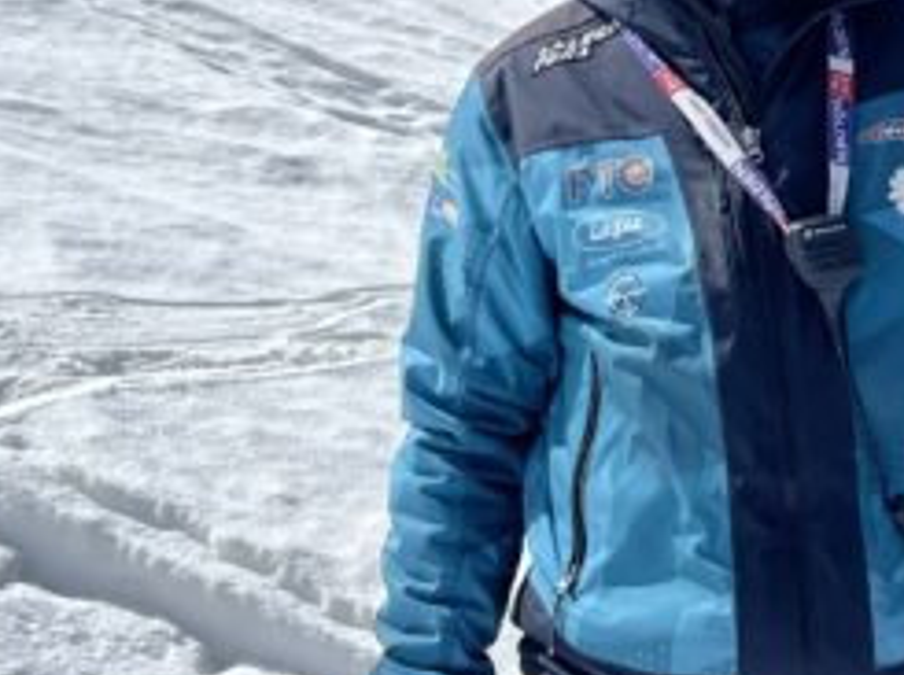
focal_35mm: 74
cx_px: 775
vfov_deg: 19.4
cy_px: 41
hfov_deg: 25.7
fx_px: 1930
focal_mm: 5.7
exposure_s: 1/11364
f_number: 1.5
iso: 50
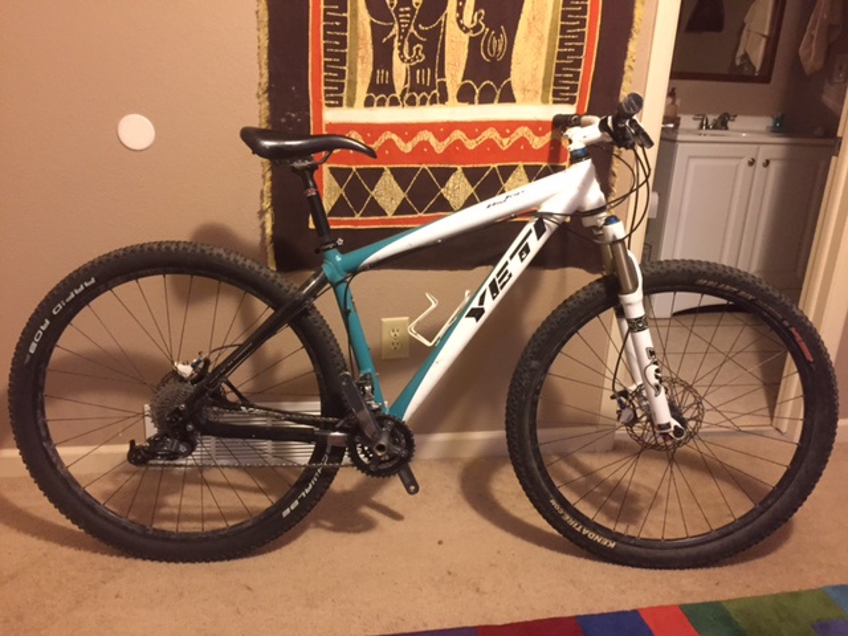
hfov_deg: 61.7
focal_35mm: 29
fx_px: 710
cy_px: 318
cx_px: 424
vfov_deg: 48.2
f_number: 2.2
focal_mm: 4.15
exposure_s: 1/15
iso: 640
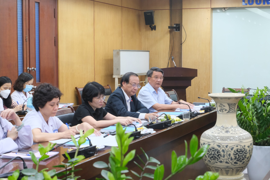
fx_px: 510
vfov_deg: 20.0
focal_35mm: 68
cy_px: 90
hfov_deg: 29.7
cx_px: 135
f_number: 5.6
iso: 3200
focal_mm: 45
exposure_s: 1/28
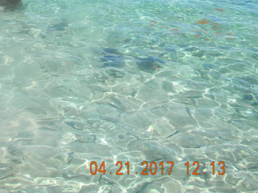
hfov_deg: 29.4
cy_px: 5
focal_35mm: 60
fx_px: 447
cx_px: -17
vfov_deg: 23.5
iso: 80
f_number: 3.5
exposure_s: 1/877
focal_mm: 5
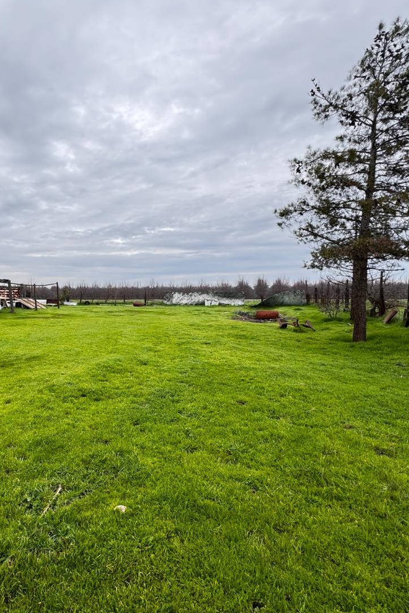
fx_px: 341
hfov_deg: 59.1
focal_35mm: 20
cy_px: 302
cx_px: 108
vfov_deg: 84.0
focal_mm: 2.22
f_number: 2.2
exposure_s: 1/302
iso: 40
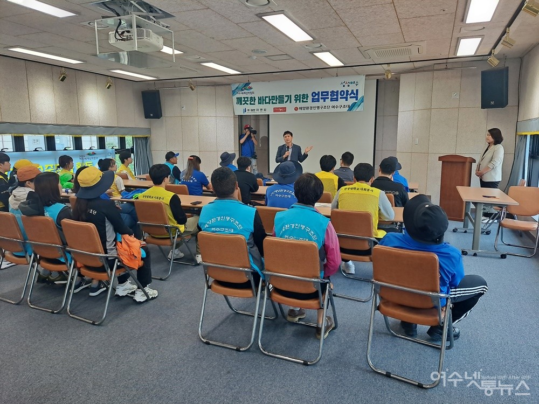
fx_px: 374
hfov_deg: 71.6
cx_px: 270
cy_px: 202
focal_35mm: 24
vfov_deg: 56.8
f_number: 1.8
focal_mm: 5.23
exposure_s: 1/120
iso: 50
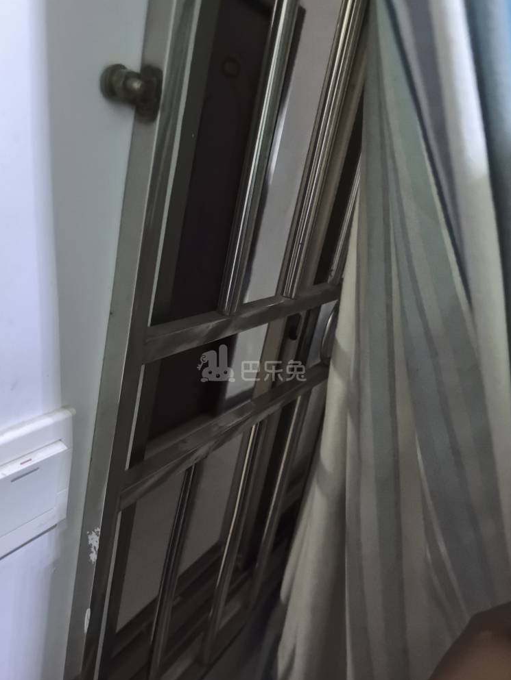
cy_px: 364
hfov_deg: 48.2
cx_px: 252
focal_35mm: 29
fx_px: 571
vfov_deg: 61.6
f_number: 1.4
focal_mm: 6.98
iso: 1600
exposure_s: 1/50
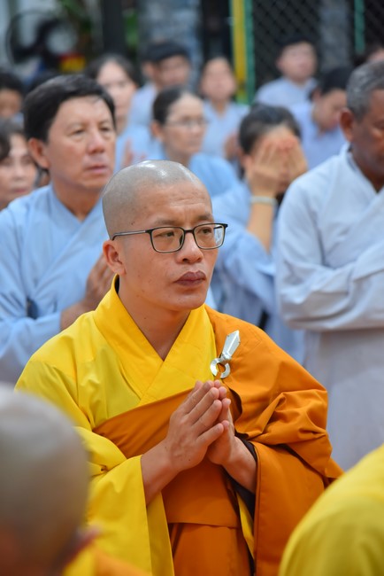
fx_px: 1790
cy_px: 288
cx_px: 192
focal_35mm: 112
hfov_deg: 12.2
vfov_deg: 18.3
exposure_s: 1/160
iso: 1600
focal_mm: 112
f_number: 4.5
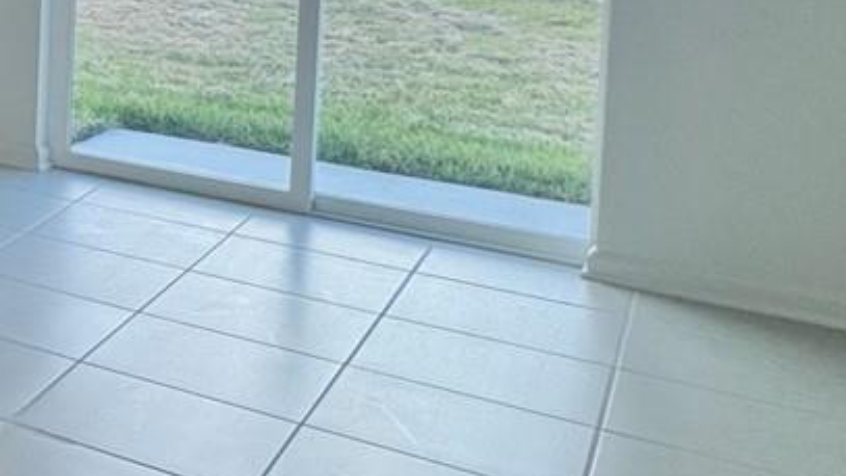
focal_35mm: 60
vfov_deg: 18.8
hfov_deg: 22.0
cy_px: -125
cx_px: -665
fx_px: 1346
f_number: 2.2
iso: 100
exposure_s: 1/120
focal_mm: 2.22
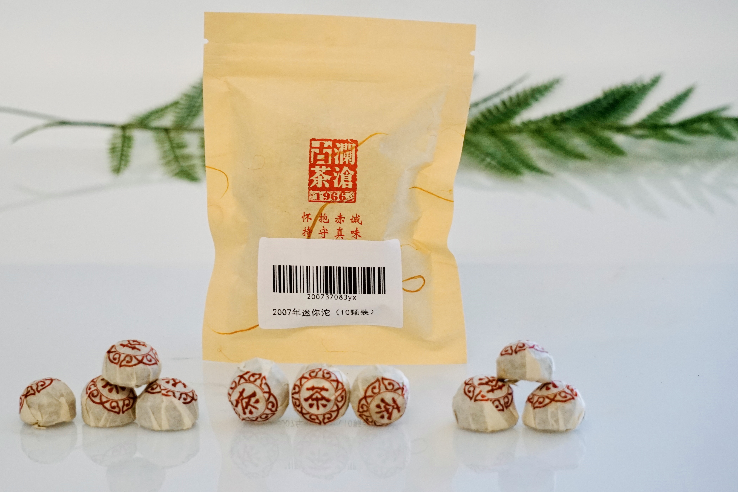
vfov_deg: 8.6
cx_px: 327
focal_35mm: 160
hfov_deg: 12.8
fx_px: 3281
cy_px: 227
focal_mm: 94
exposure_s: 1/160
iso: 1600
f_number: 5.6
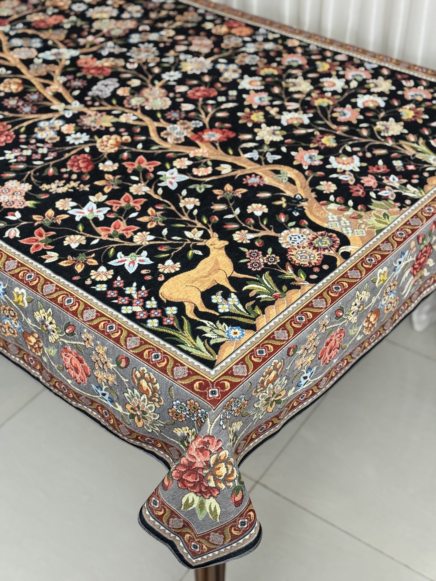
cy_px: 290
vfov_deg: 39.7
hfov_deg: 30.3
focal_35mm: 48
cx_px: 218
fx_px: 806
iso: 250
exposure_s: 1/33
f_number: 1.78
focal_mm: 6.76
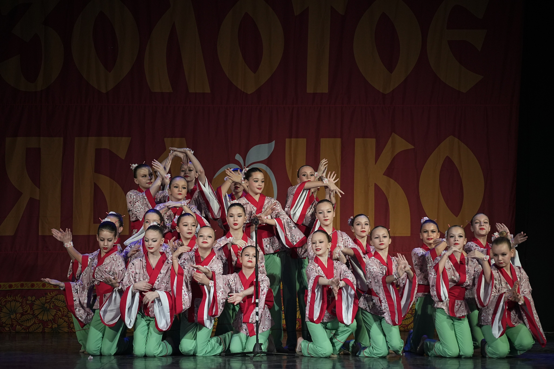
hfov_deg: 15.2
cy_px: 184
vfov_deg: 10.2
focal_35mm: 135
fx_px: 2077
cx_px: 277
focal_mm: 135
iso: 2000
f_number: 4
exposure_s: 1/400
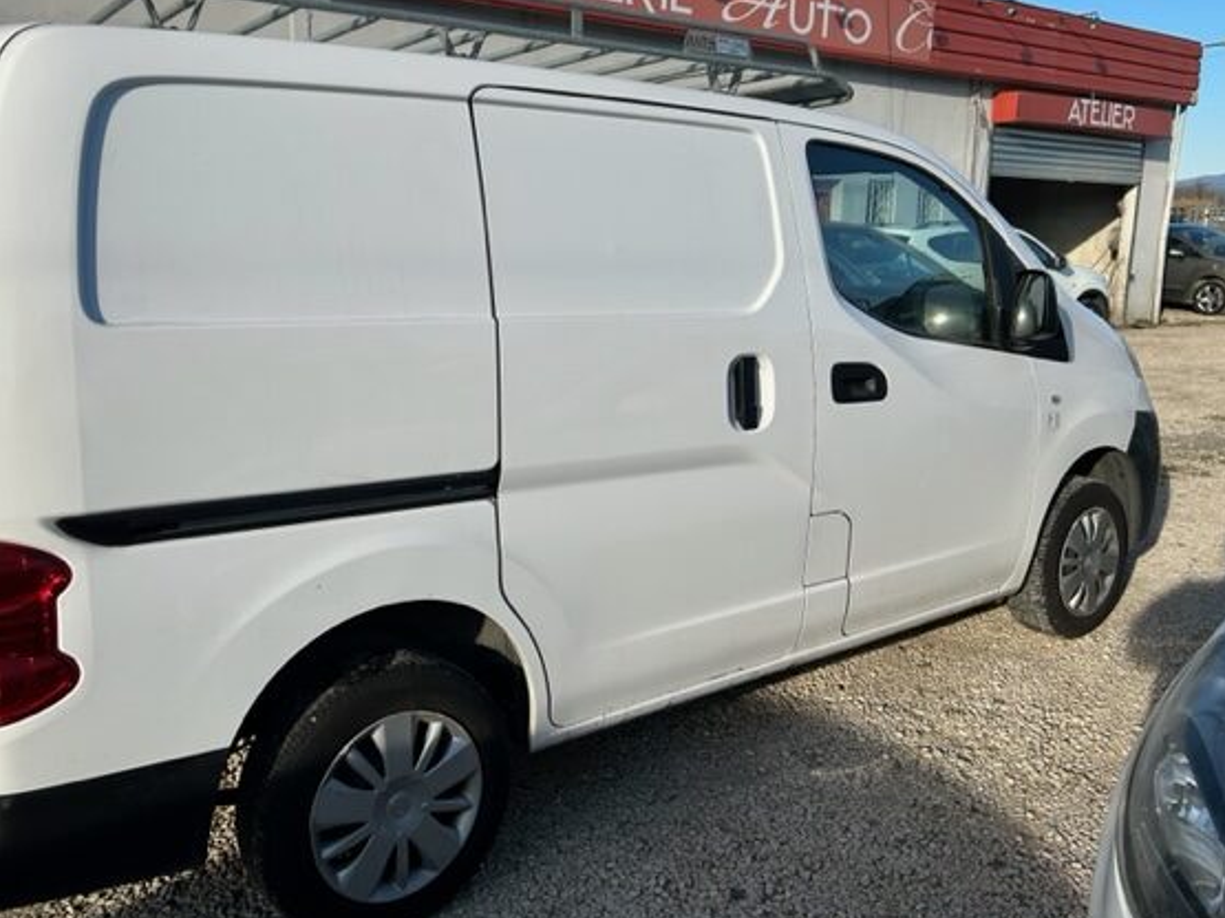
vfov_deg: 46.7
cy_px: 417
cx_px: 563
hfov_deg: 59.9
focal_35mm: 30
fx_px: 1061
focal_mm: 5.7
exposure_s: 1/4274
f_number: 1.5
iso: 50
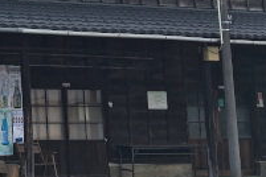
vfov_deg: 14.1
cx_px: -109
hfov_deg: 19.1
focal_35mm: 96
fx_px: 709
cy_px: 17
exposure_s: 1/513
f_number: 2.2
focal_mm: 4.15
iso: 25
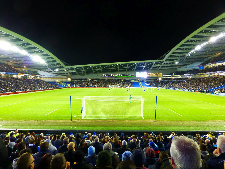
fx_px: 156
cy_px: 84
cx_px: 112
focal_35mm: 24
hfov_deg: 71.6
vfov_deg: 56.8
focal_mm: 4.3
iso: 400
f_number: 3.3
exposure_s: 1/13
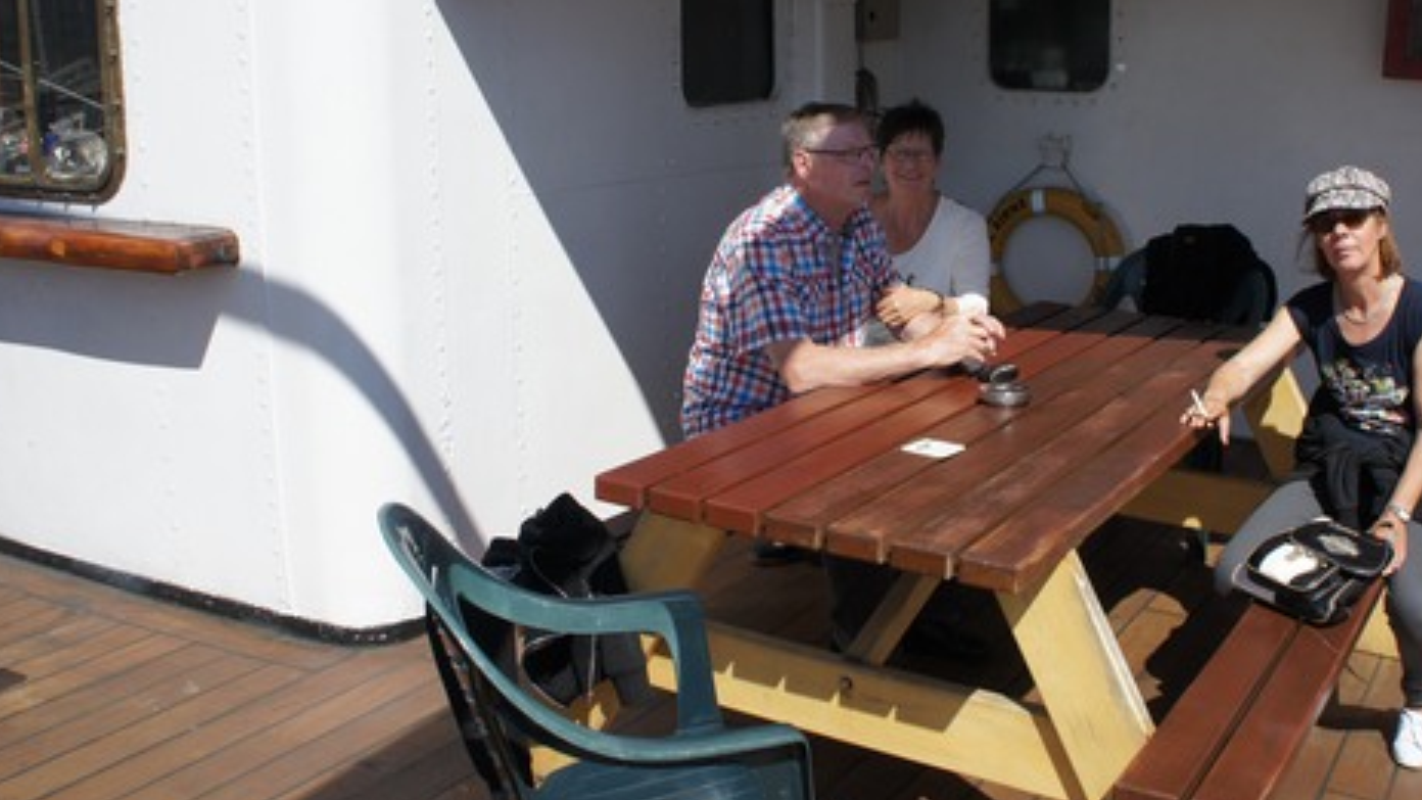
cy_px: 297
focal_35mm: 39
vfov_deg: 30.3
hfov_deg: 51.2
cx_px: 861
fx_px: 1471
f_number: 7.1
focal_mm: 18
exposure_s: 1/500
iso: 200
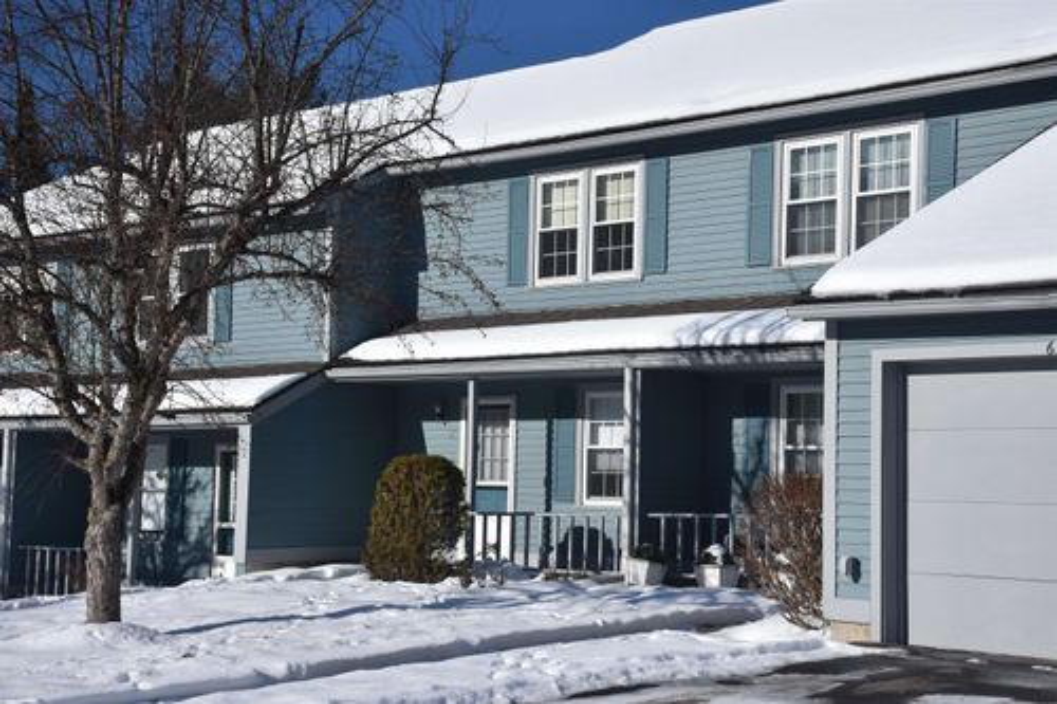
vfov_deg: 21.6
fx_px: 1849
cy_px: 352
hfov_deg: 31.9
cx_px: 528
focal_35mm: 63
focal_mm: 42
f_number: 8
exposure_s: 1/500
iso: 250
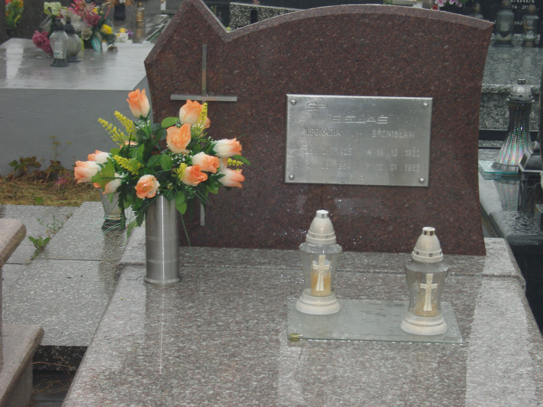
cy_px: 204
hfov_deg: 19.3
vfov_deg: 14.5
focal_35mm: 102
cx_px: 272
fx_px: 1600
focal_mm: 21.9
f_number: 5.2
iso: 100
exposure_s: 1/60
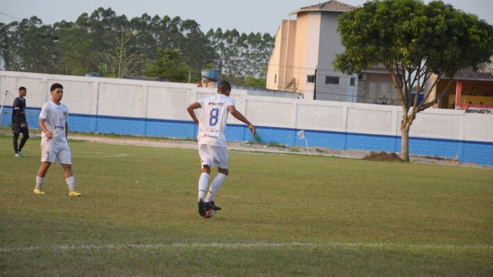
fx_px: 2269
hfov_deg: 12.4
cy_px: 139
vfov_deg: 7.0
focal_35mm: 174
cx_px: 235
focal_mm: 105
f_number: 5.6
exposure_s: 1/500
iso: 320
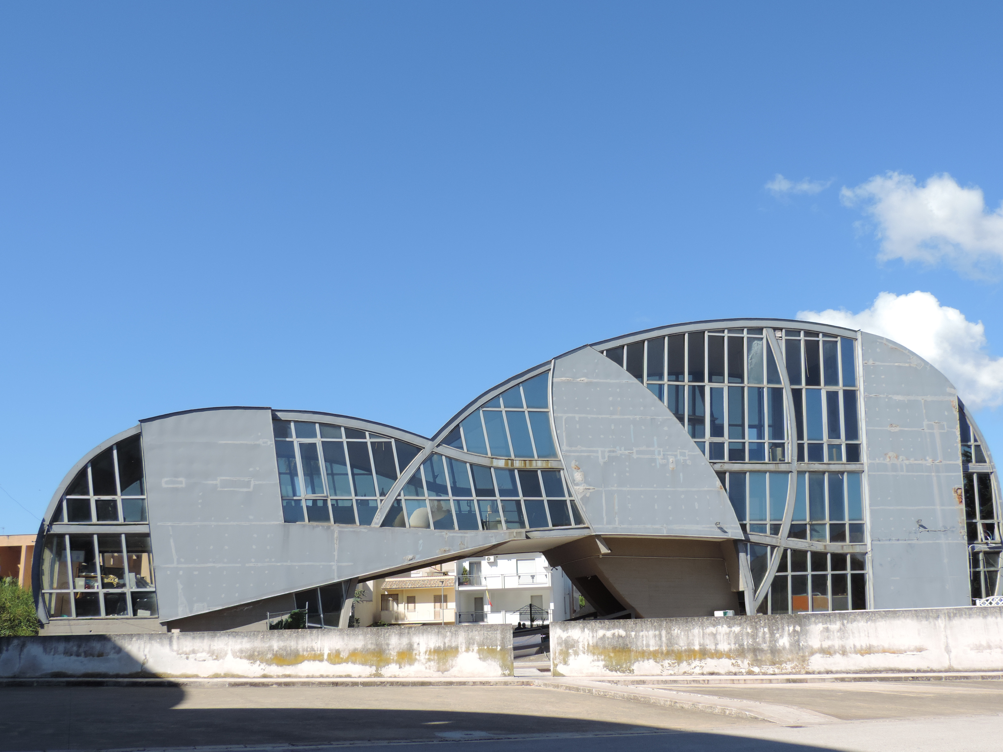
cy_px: 376
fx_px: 956
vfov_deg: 42.9
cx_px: 502
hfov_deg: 55.4
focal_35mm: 33
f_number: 3.2
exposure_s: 1/800
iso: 80
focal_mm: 5.8
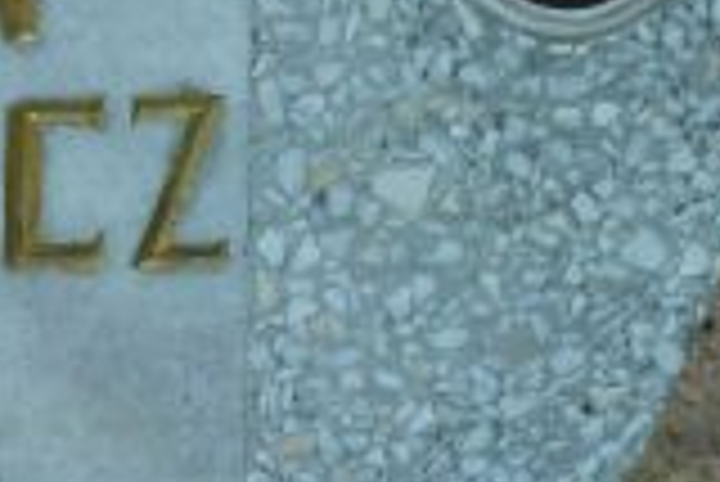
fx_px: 9248
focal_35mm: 462
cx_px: -364
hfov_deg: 4.4
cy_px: 149
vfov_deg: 3.0
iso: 160
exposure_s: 1/100
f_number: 4.4
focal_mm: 18.2
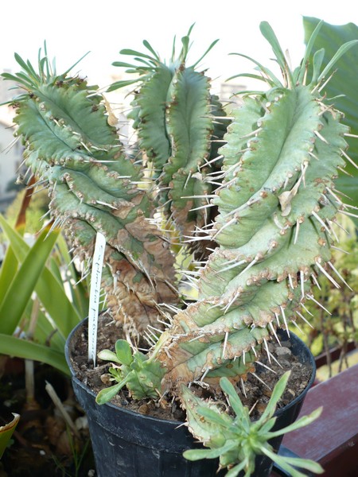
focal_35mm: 37
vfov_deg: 50.1
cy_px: 238
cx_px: 179
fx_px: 510
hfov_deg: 38.7
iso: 100
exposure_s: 1/160
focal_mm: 6.1
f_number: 2.8
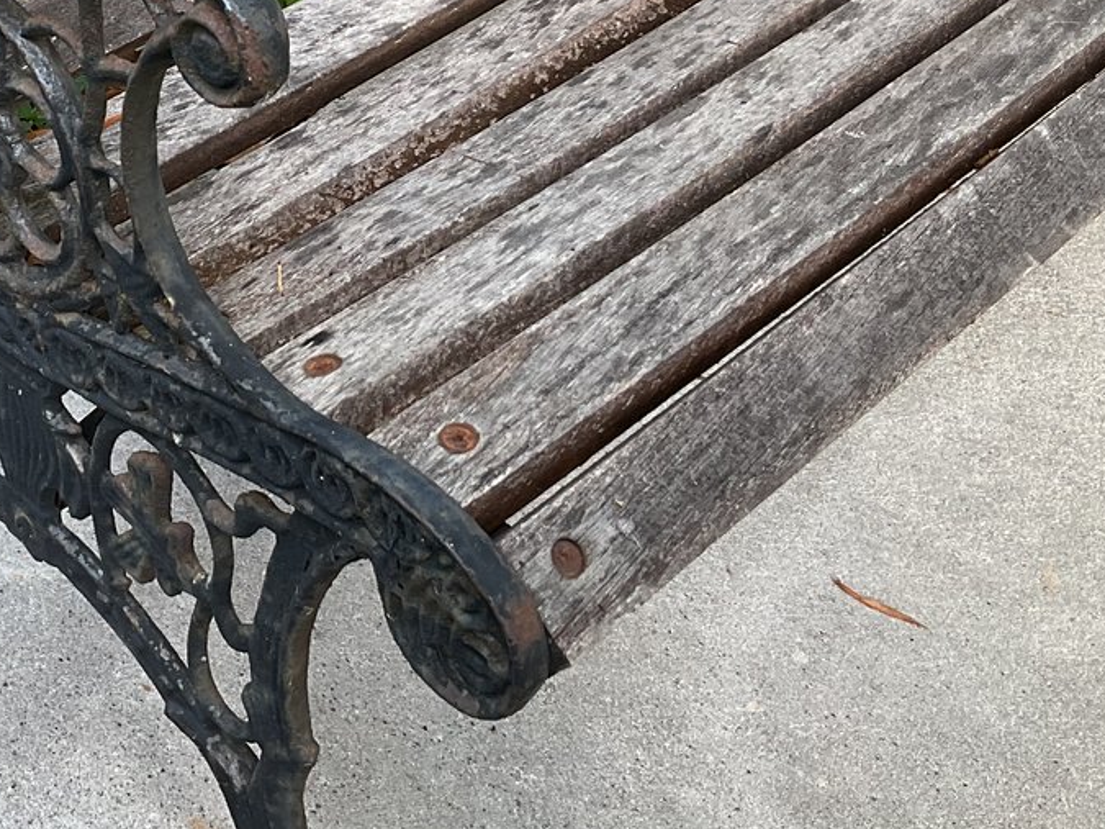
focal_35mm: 65
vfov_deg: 22.3
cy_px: 173
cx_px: 219
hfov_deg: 29.2
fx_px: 2075
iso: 25
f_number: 1.8
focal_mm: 3
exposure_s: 1/120
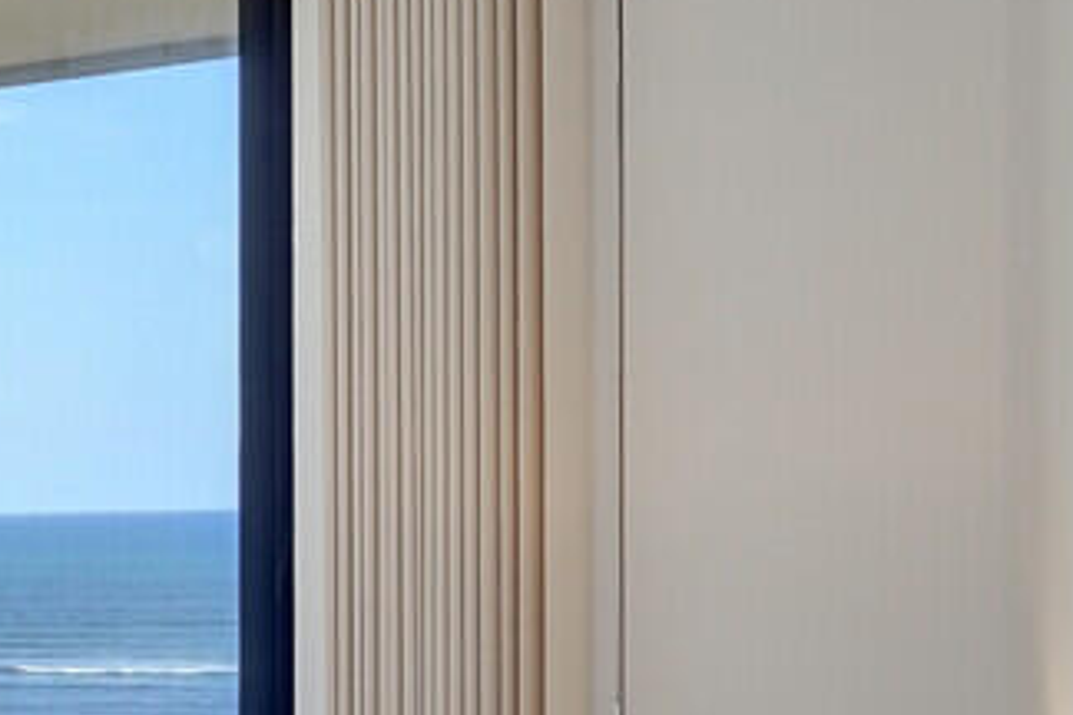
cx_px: -1485
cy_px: 576
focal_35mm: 79
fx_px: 2354
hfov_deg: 15.1
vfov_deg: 17.1
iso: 320
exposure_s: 1/80
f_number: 5.6
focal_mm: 16
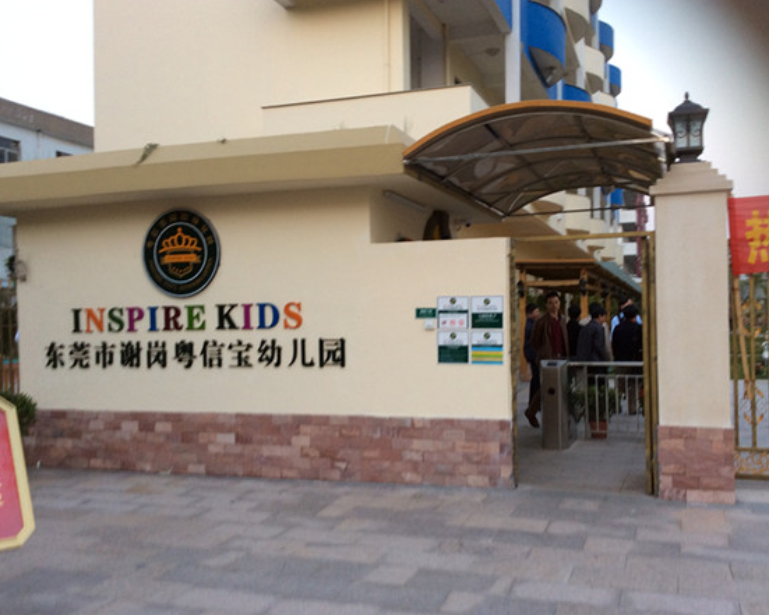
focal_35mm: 35
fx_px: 797
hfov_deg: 51.5
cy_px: 310
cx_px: 403
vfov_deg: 42.2
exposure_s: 1/24
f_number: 2.4
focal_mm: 3.3
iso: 40
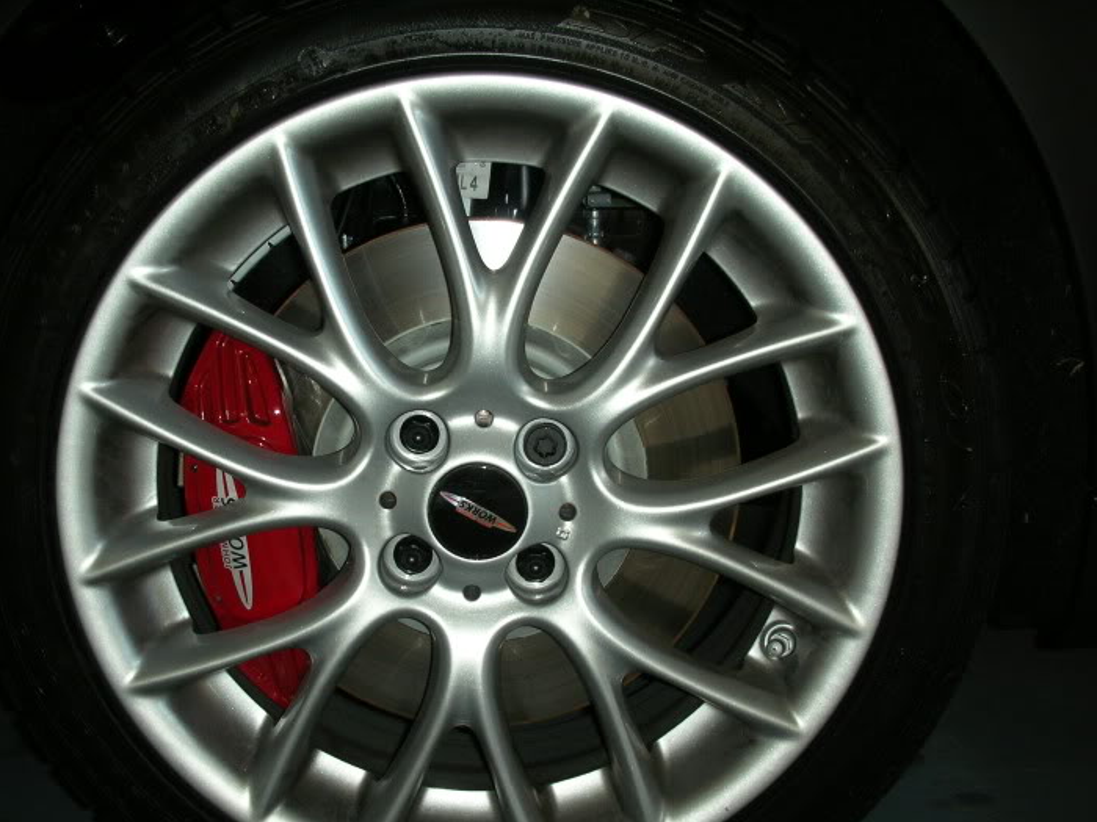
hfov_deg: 46.7
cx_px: 473
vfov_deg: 35.9
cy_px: 467
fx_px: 1268
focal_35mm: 40
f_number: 3
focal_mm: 5.8
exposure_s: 1/60.1
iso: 50
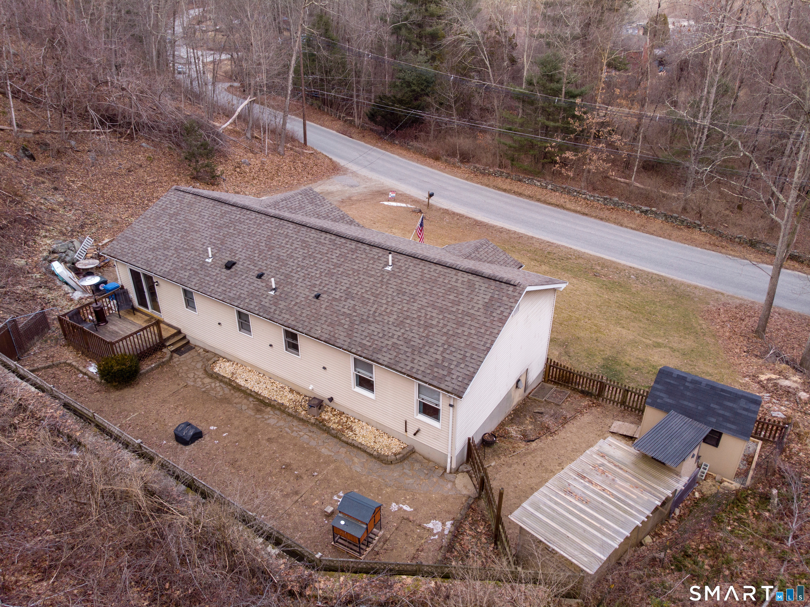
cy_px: 304
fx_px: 561
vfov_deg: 56.8
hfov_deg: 71.6
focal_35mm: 24
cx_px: 405
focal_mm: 4.5
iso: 100
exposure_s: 1/45
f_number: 2.8
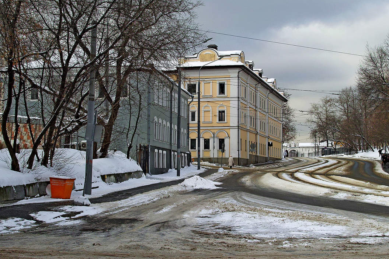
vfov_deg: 20.9
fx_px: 702
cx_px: 228
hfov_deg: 30.9
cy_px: 140
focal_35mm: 65
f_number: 9
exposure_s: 1/160
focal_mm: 29
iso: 100
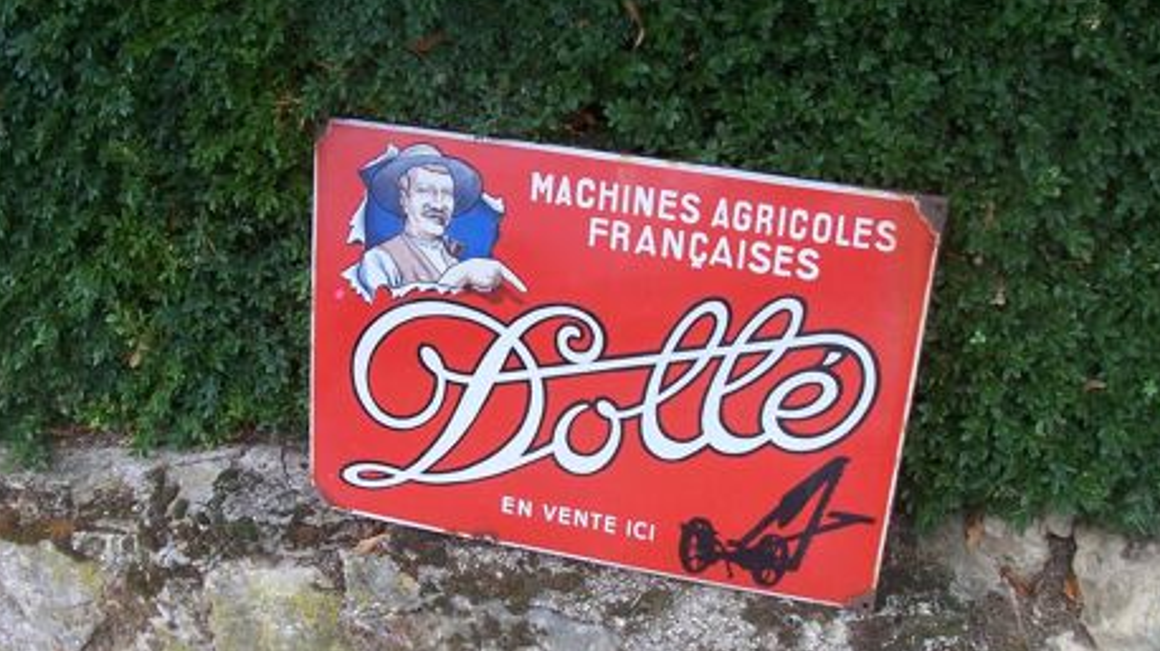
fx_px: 1230
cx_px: 580
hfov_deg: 50.5
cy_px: 362
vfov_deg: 29.6
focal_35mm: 40
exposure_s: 1/125
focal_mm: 6
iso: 80
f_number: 2.8
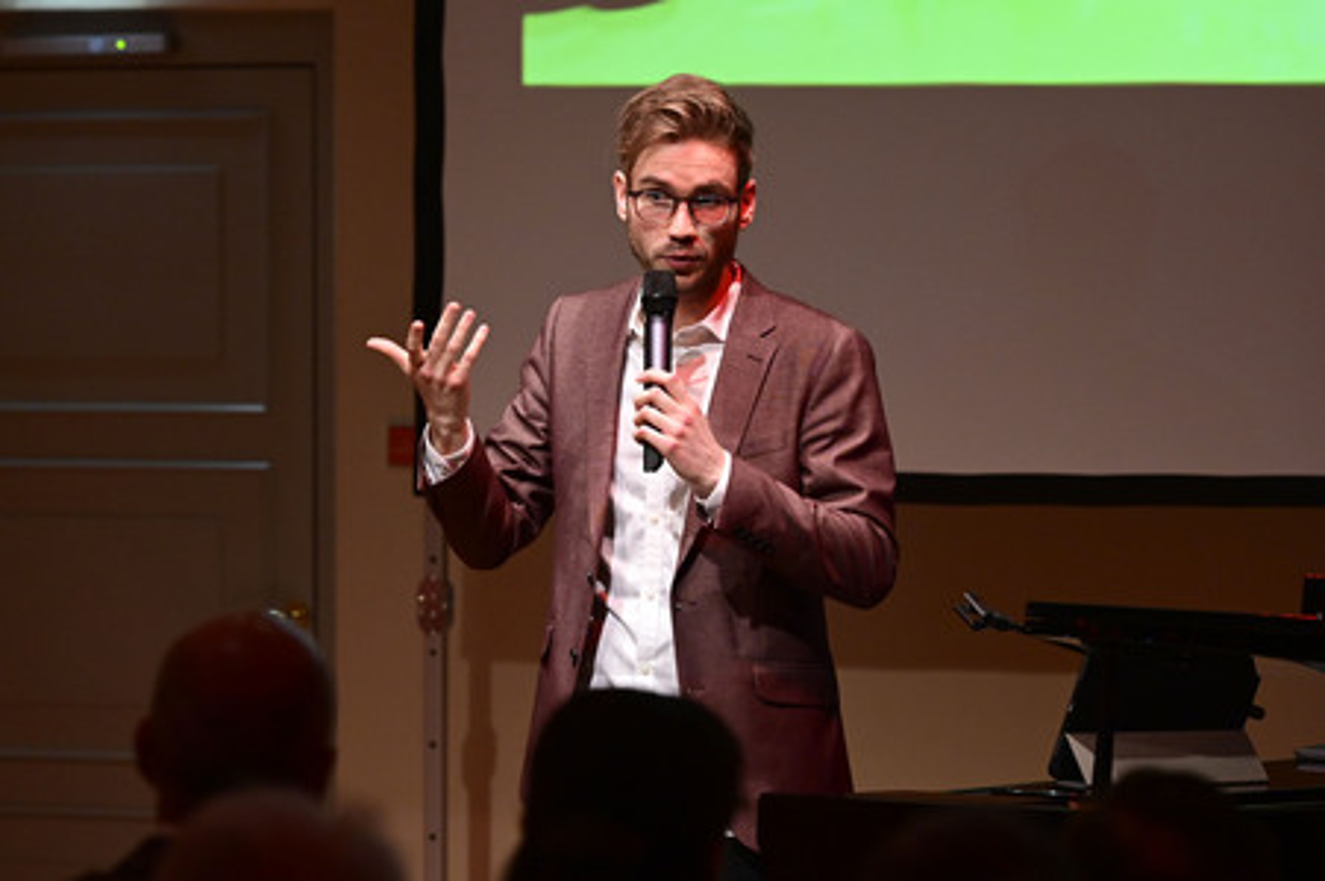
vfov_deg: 9.1
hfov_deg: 13.7
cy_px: 440
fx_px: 5517
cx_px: 662
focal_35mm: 150
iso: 4000
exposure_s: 1/200
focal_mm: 150
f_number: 4
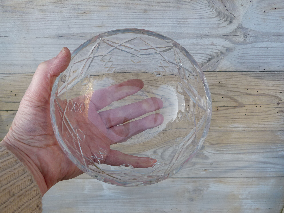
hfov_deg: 54.0
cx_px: 142
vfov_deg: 41.8
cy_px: 106
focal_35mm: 34
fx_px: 279
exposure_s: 1/125
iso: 80
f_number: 3.6
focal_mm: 6.2
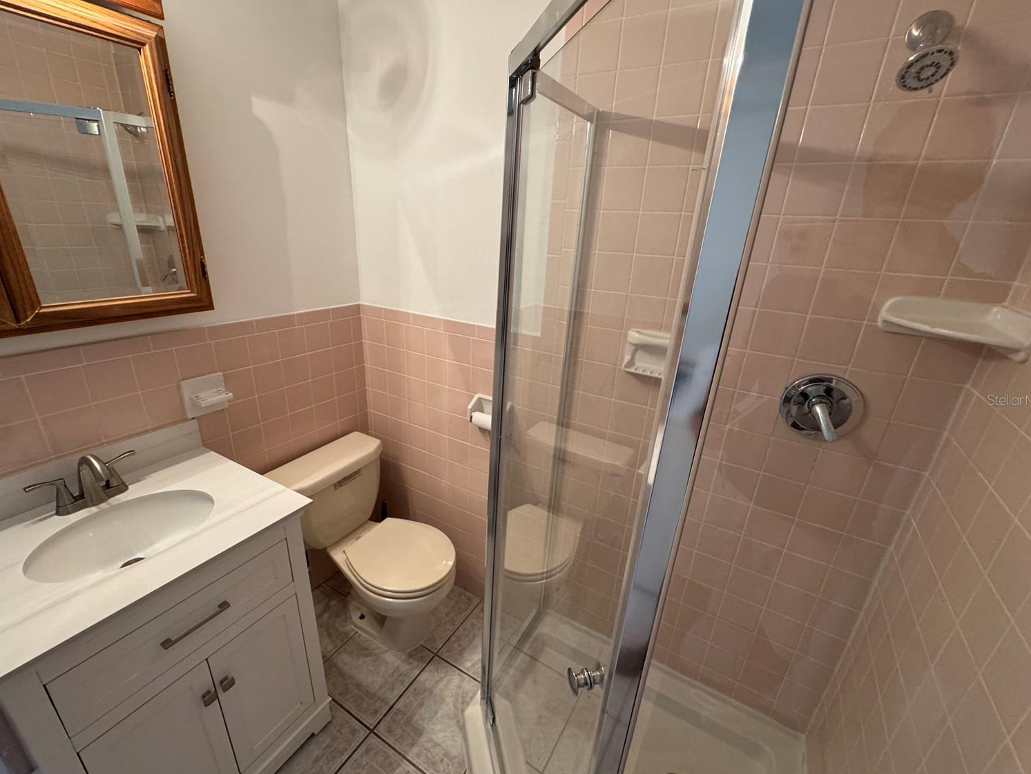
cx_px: 500
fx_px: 447
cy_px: 399
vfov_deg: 81.7
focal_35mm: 15
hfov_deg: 98.1
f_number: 2.2
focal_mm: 2.22
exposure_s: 1/60
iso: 320
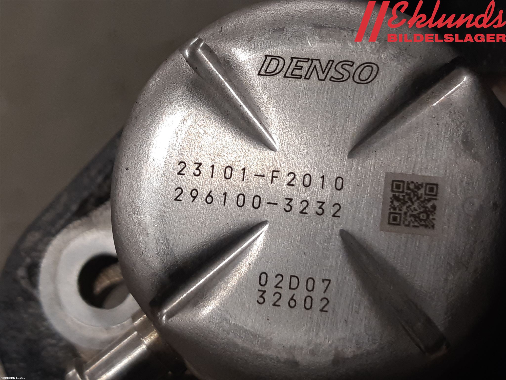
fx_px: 380
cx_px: 253
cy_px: 190
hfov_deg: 67.3
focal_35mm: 26
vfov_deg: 53.1
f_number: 1.7
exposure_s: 1/100
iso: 64
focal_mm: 3.93
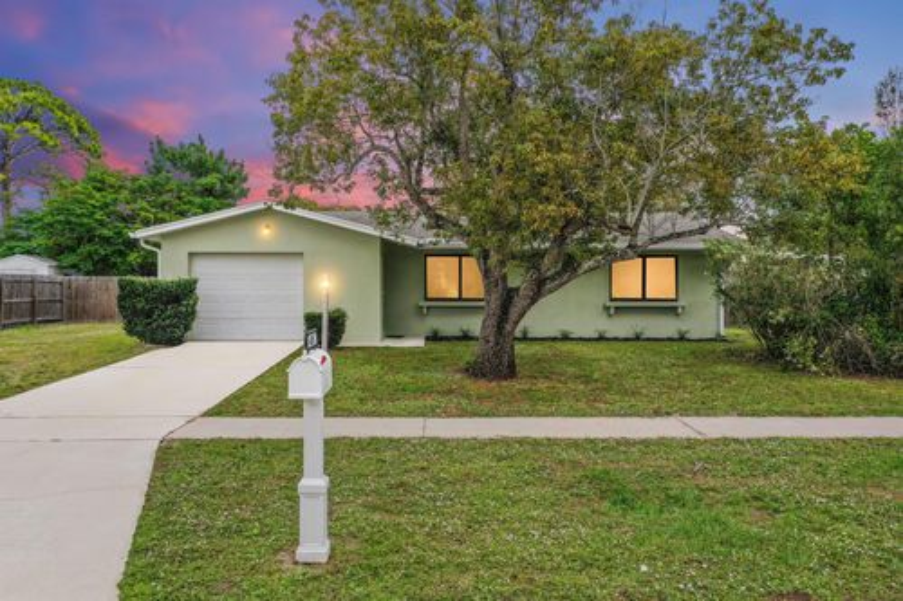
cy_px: 300
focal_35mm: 28
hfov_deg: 65.5
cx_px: 452
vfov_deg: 46.4
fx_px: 702
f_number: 5
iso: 100
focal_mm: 10.26
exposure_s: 1/320
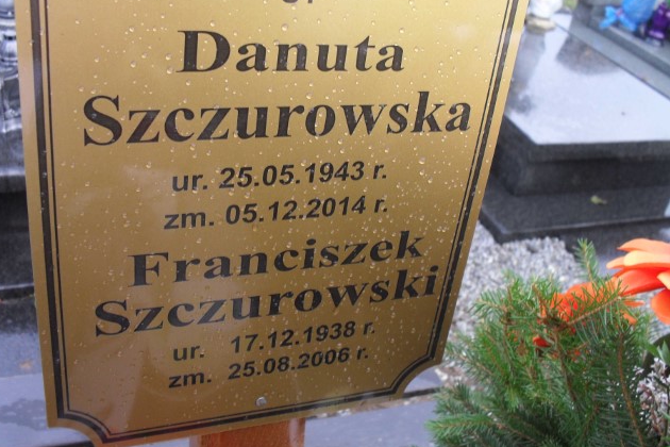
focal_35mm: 37
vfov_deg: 35.9
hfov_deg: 51.9
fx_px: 689
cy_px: 197
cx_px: 331
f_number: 3.2
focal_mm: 6.3
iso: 100
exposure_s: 1/60
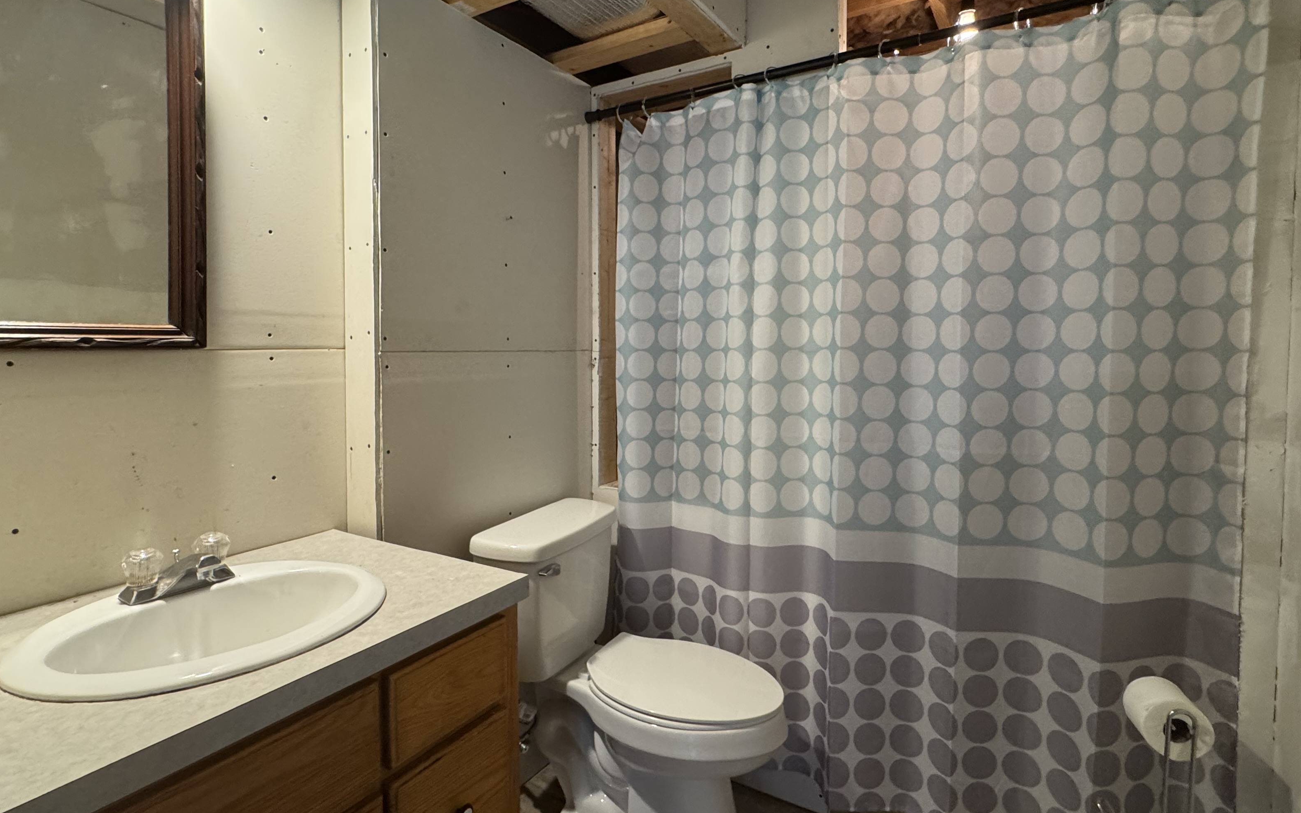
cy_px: 375
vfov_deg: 62.1
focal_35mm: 19
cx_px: 620
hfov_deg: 87.9
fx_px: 674
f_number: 2.2
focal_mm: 2.22
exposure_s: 1/60
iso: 320
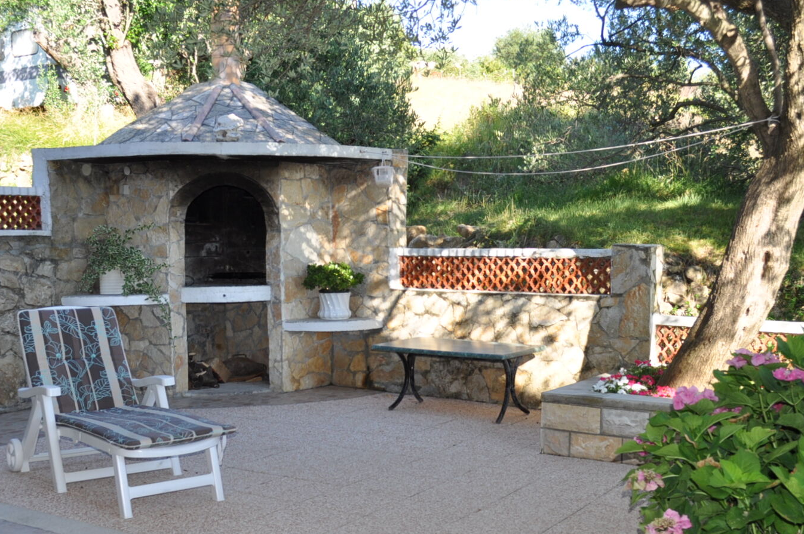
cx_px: 357
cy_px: 326
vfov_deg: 31.0
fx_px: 959
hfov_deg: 45.4
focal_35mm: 43
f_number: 5
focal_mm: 18
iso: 200
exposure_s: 1/200
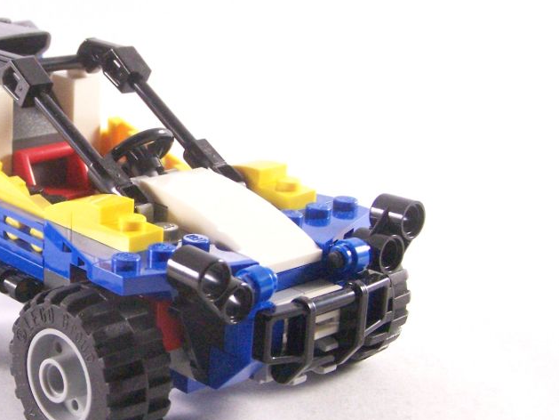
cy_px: 211
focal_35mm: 83
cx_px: 120
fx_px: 1341
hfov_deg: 23.2
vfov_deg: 17.8
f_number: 4
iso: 400
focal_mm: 8.5
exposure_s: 1/60
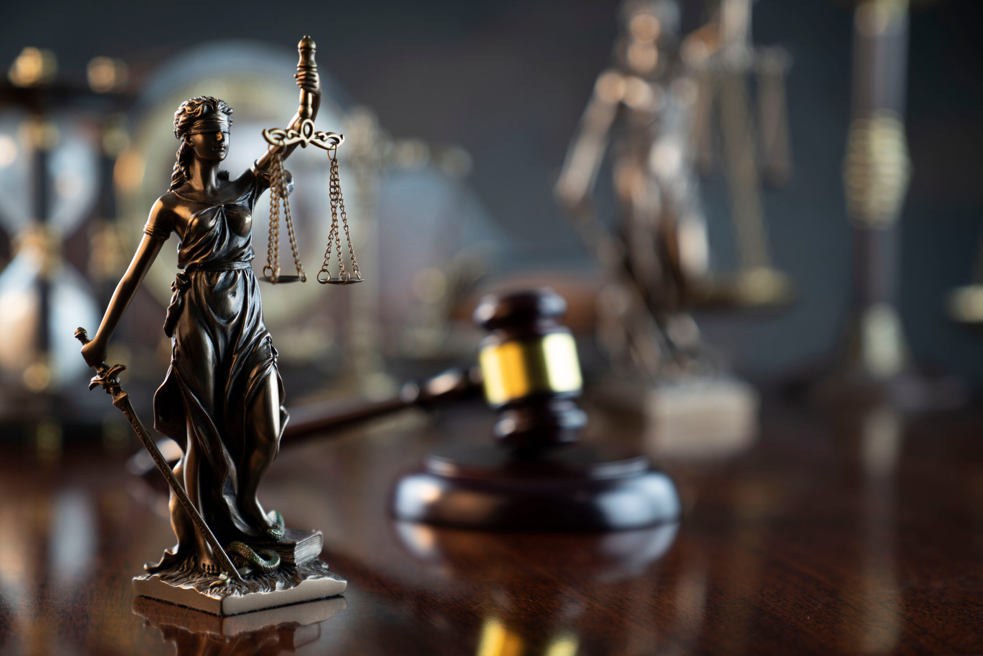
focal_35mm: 70
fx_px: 1912
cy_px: 328
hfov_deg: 28.8
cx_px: 492
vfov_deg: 19.5
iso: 100
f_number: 2.8
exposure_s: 1/125
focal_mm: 70
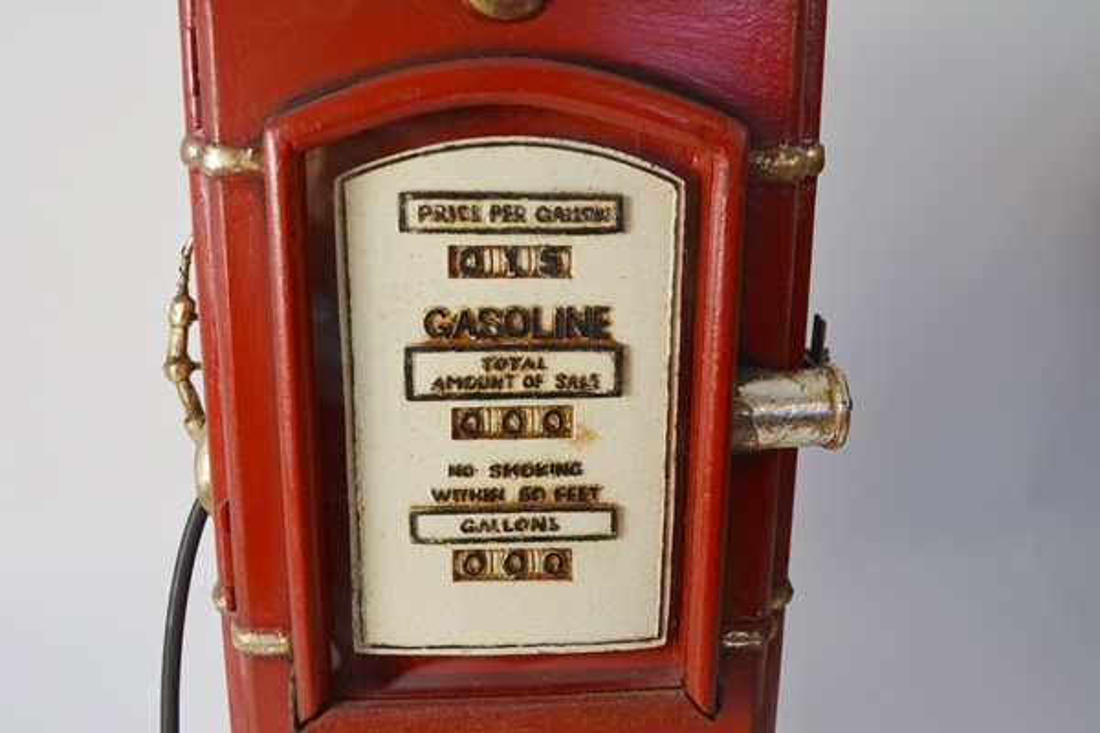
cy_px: 366
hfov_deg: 53.1
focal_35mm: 36
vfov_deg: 36.9
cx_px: 550
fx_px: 1100
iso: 400
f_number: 5
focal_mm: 24
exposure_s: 1/100
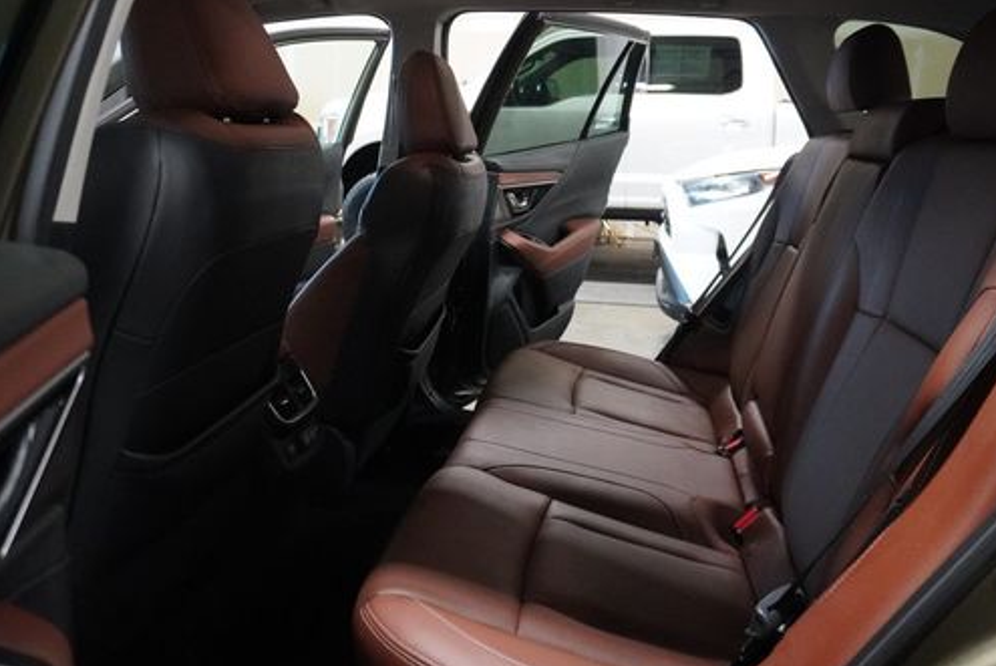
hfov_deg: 60.2
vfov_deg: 42.1
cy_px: 248
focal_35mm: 31
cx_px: 503
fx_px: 858
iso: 6400
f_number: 3.5
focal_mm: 16
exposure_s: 1/160
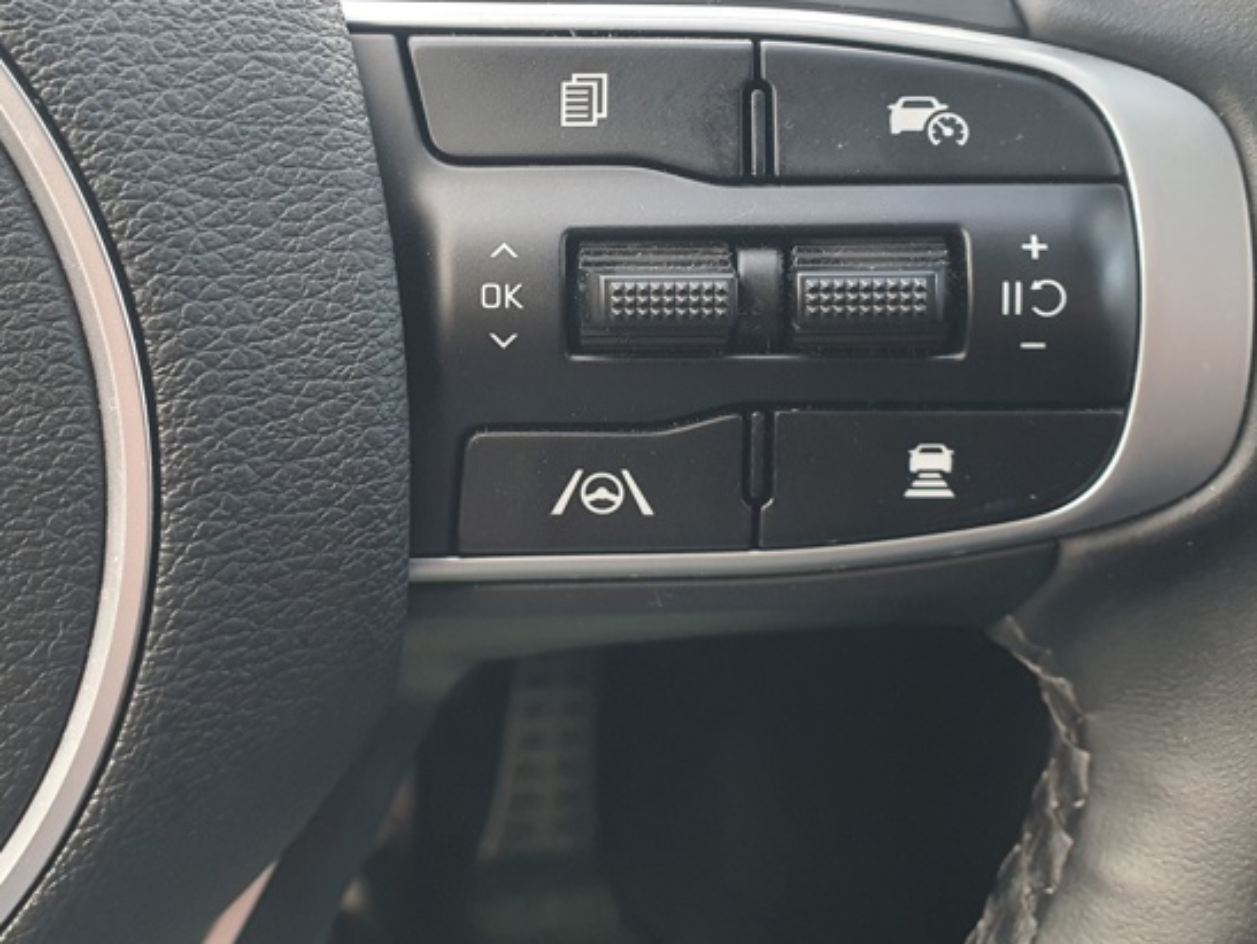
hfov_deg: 48.8
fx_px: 1381
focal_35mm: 38
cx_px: 538
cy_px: 266
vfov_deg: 37.1
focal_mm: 4.32
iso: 250
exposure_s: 1/100
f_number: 2.4
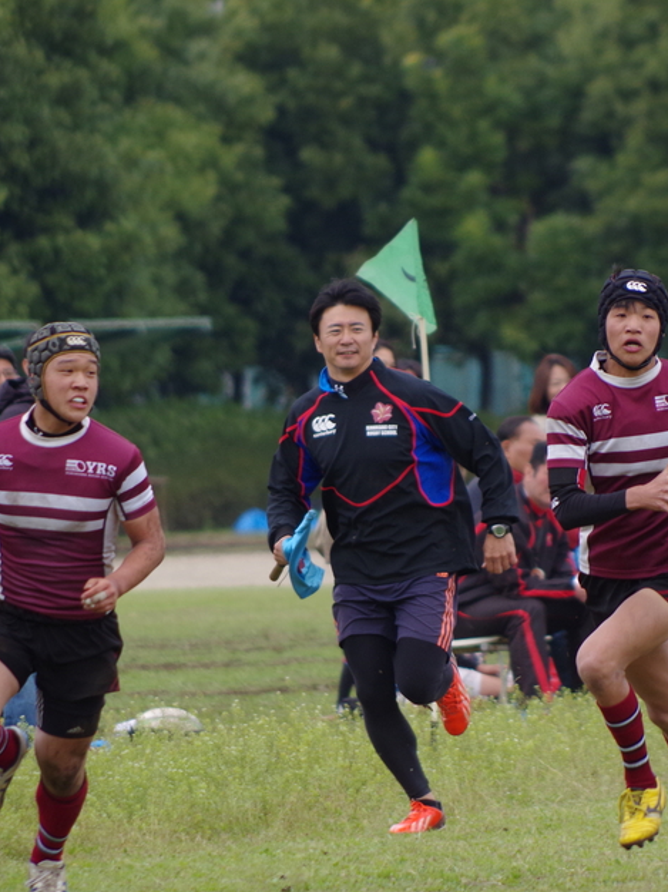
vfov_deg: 2.9
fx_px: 17766
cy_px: 469
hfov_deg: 2.2
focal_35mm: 690
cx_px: 447
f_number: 7.1
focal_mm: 300
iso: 400
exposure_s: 1/800
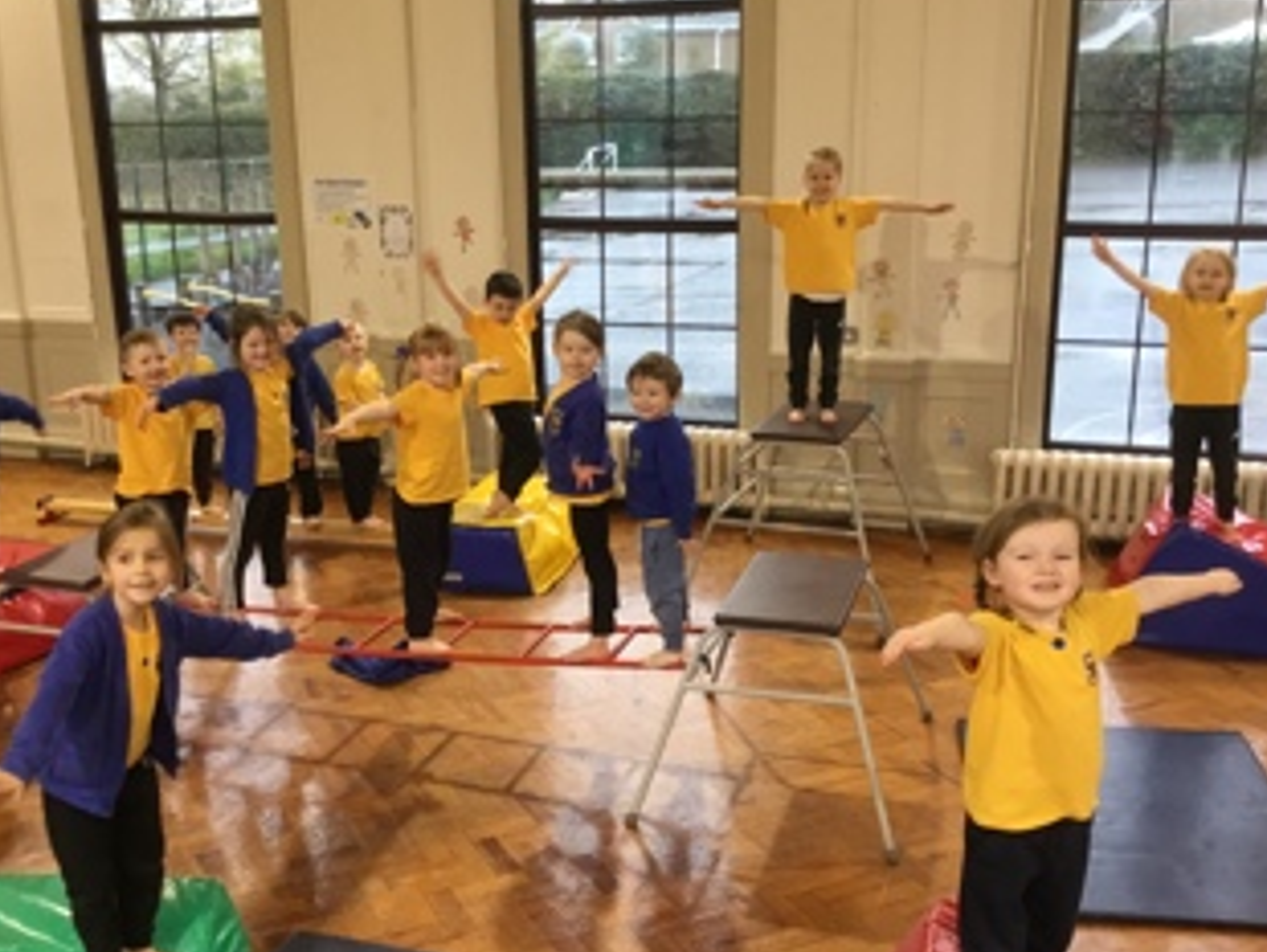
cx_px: 584
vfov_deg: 36.0
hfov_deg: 46.7
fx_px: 1465
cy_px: 519
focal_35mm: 40
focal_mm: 3.3
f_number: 2.4
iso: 125
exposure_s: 1/33
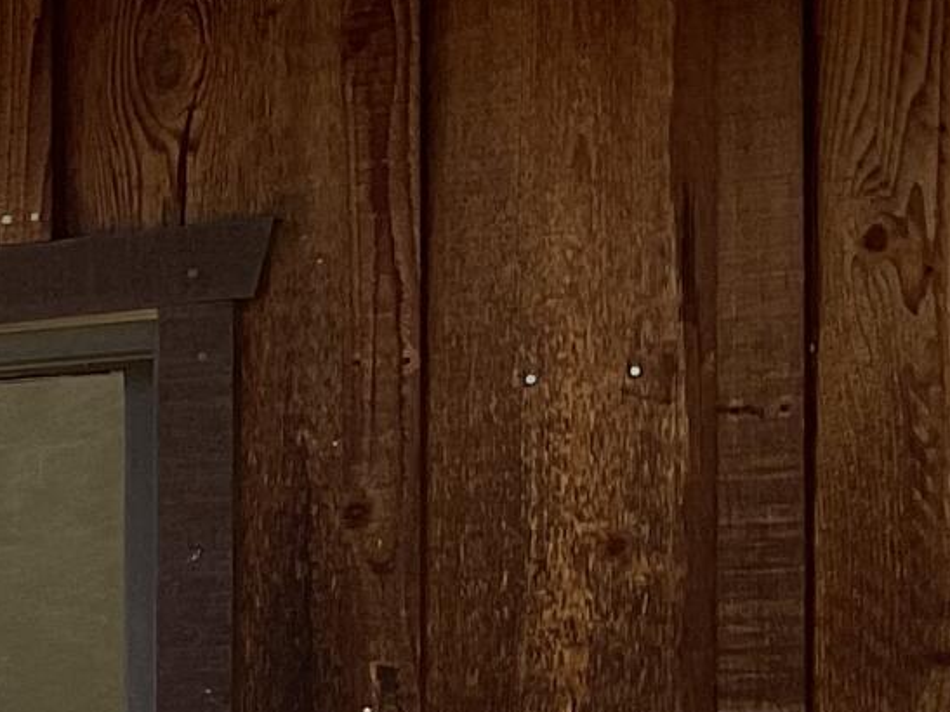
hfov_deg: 11.0
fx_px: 4363
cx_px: -1125
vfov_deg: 9.2
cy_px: 913
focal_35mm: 159
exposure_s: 1/1250
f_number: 1.8
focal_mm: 3
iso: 16
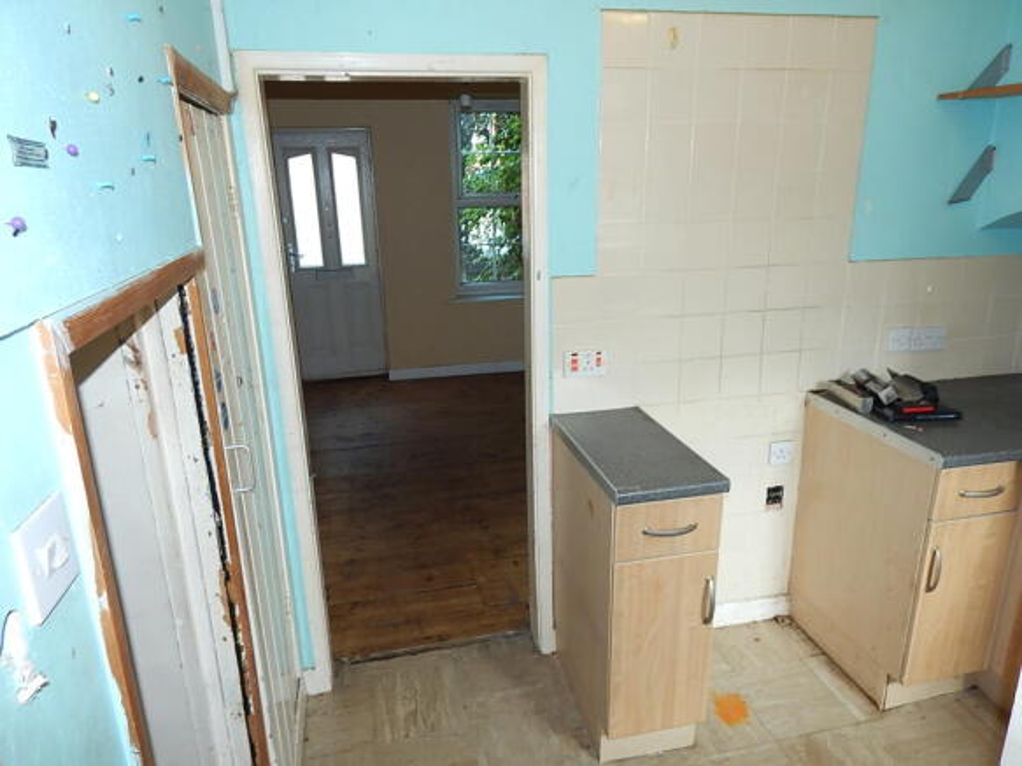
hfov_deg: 76.4
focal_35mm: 22
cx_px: 511
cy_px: 383
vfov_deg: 61.1
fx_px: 649
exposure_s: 1/30
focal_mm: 4
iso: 125
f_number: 3
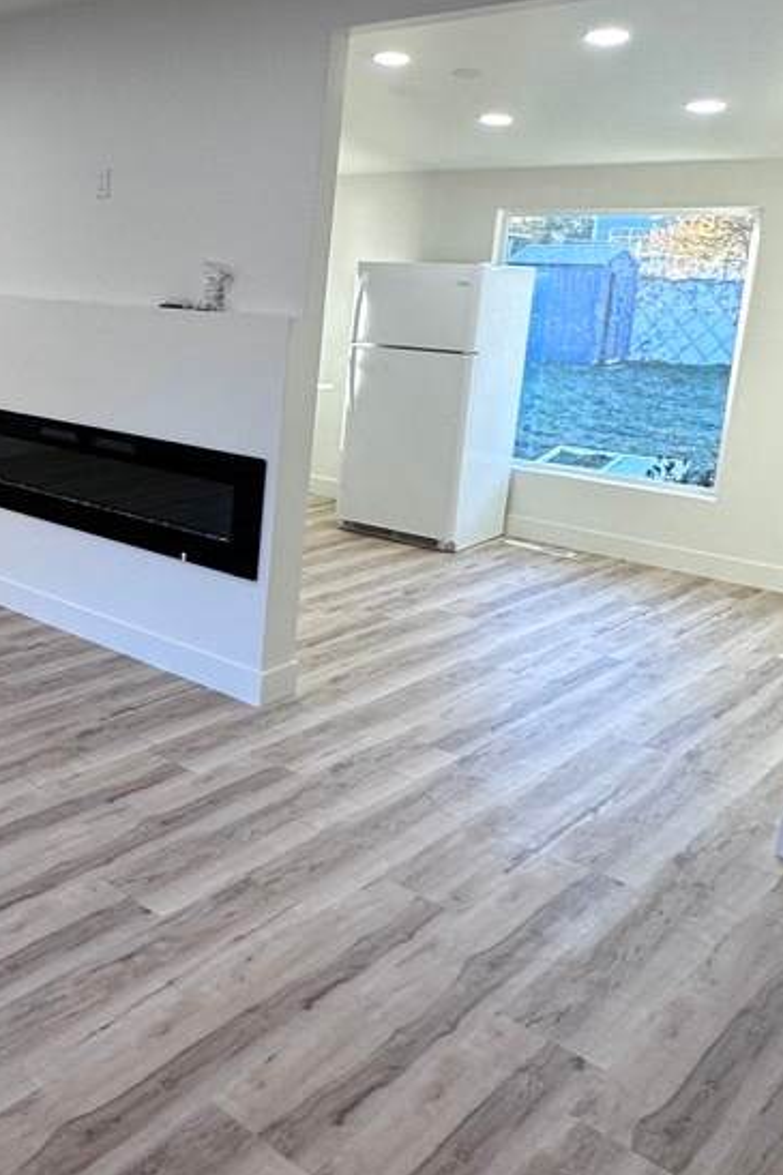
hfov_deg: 34.8
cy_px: 463
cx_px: -24
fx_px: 1110
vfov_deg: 55.3
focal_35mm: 34
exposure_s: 1/120
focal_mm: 2.22
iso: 80
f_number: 2.2
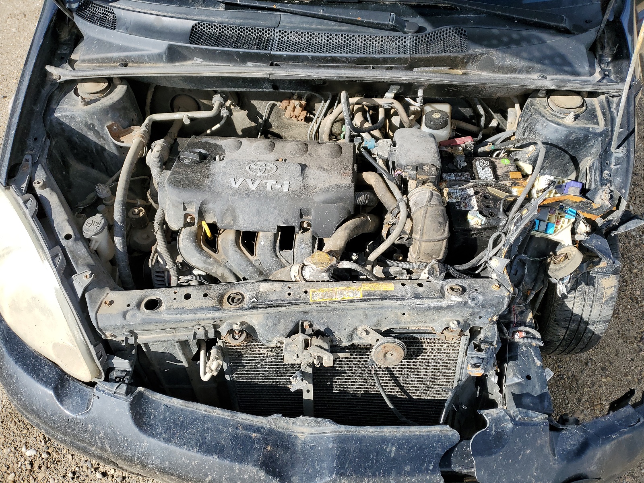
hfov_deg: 67.3
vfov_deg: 53.1
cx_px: 322
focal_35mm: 26
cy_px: 242
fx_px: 484
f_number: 1.5
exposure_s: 1/2000
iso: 50
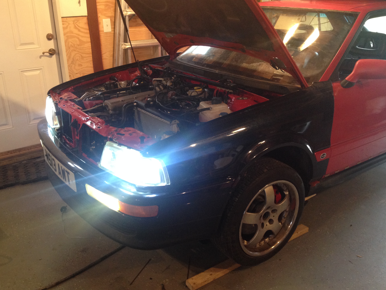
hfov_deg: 50.1
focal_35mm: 37
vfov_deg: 38.7
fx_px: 413
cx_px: 188
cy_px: 141
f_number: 2.4
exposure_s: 1/20
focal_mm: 4.28
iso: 160
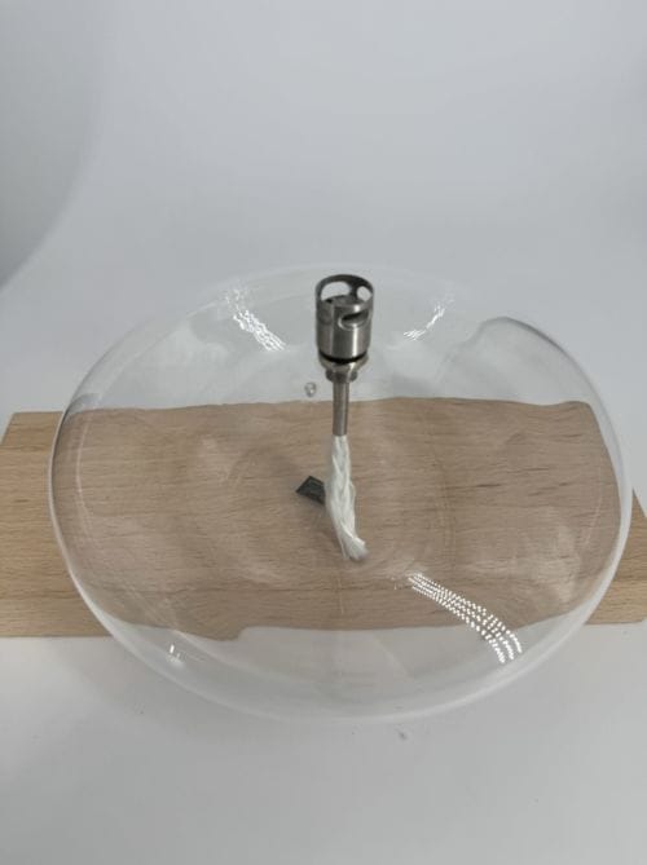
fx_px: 599
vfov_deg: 71.7
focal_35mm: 24
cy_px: 432
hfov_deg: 56.7
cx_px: 324
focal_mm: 6.76
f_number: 1.78
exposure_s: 1/1637
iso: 80
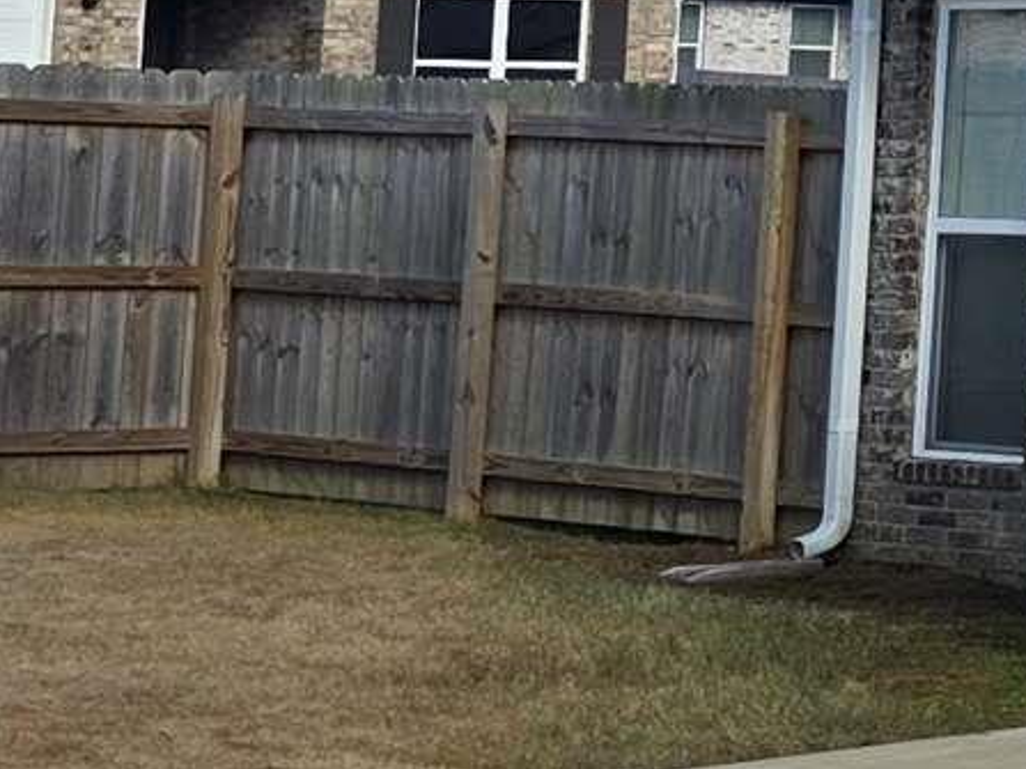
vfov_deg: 9.2
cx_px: 3078
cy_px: -248
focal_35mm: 158
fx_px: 4682
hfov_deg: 9.7
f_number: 1.7
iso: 80
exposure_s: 1/4766
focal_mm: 6.3
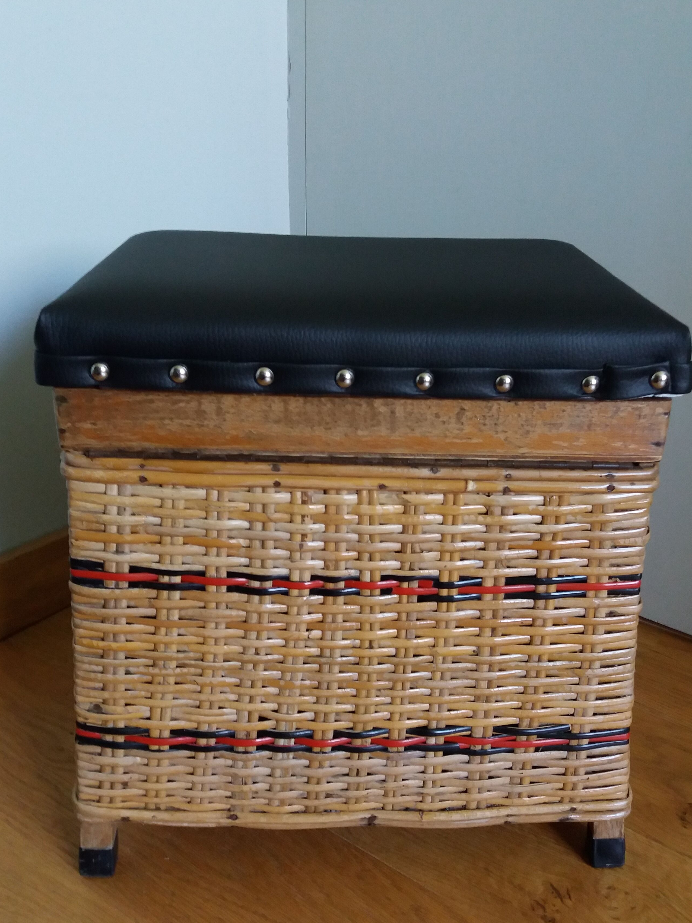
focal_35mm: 34
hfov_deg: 41.8
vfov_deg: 53.9
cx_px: 358
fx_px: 906
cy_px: 484
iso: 160
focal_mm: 3.7
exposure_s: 1/20
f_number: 1.9
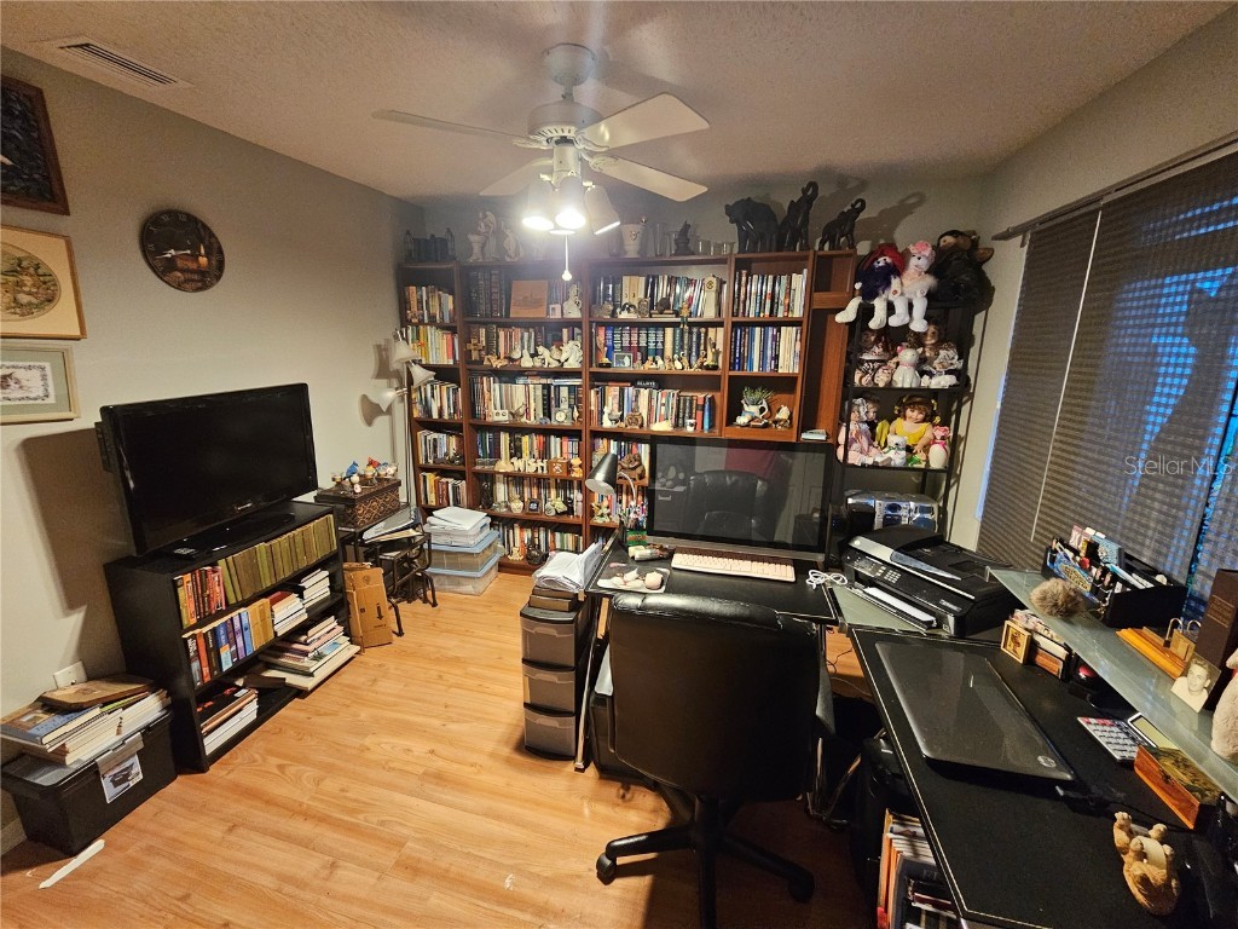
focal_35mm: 13
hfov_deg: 106.2
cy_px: 464
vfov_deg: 89.9
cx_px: 619
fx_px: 465
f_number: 2.2
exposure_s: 1/30
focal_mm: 2.2
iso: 640
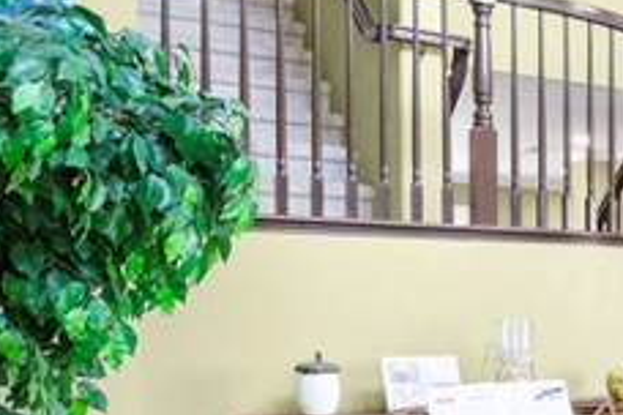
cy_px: 328
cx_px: 1027
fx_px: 1090
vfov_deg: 21.3
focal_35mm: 63
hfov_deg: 22.9
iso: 1600
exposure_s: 1/6
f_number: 8
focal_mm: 14
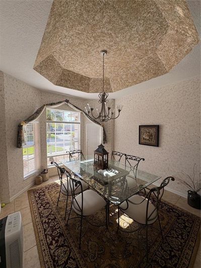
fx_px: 108
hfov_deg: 85.7
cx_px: 100
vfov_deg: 102.1
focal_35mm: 14
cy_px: 134
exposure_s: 1/394
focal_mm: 2.22
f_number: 2.2
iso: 50
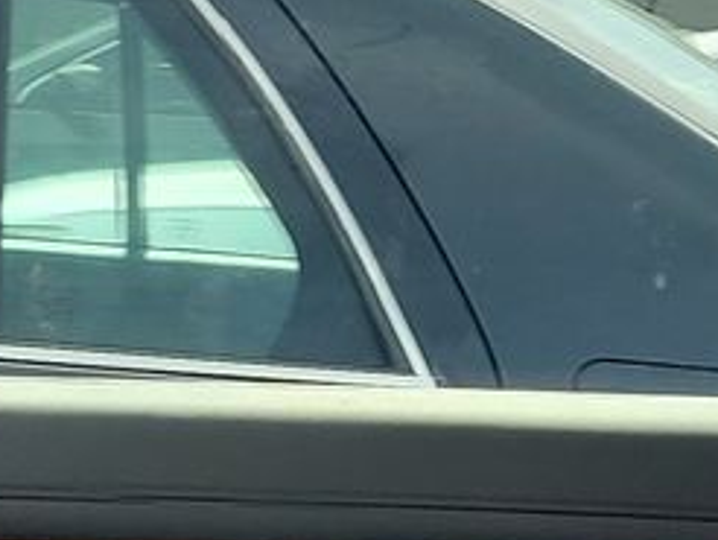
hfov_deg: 12.6
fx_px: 3239
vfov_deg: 9.5
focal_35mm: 156
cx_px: 377
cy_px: 371
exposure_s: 1/122
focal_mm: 6.7
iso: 50
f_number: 1.8
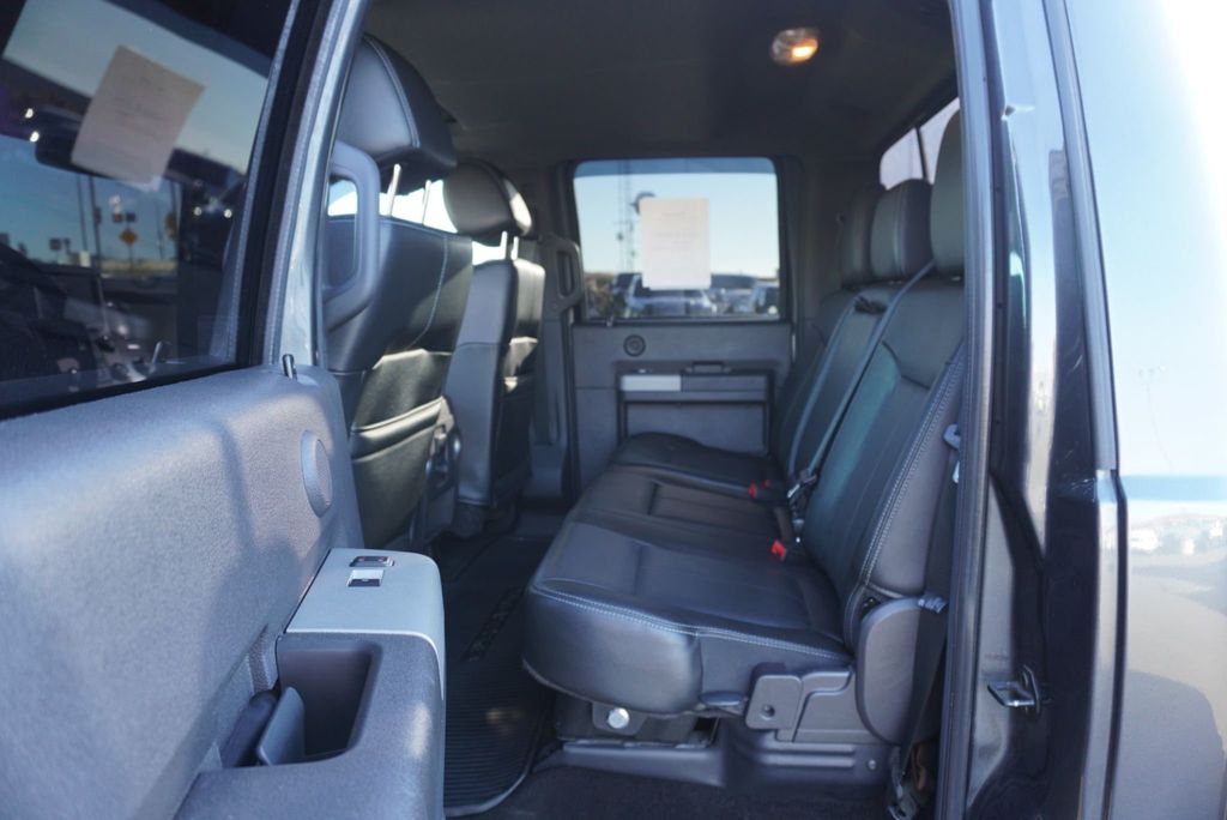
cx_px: 614
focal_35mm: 24
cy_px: 410
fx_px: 818
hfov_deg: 73.7
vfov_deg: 53.2
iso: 400
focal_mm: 16
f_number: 4
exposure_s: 1/60
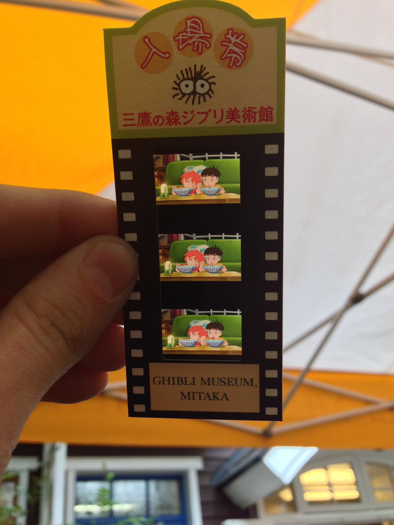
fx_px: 516
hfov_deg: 41.8
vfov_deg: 54.0
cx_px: 196
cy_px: 260
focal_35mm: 34
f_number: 2.4
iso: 80
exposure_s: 1/120
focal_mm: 4.12
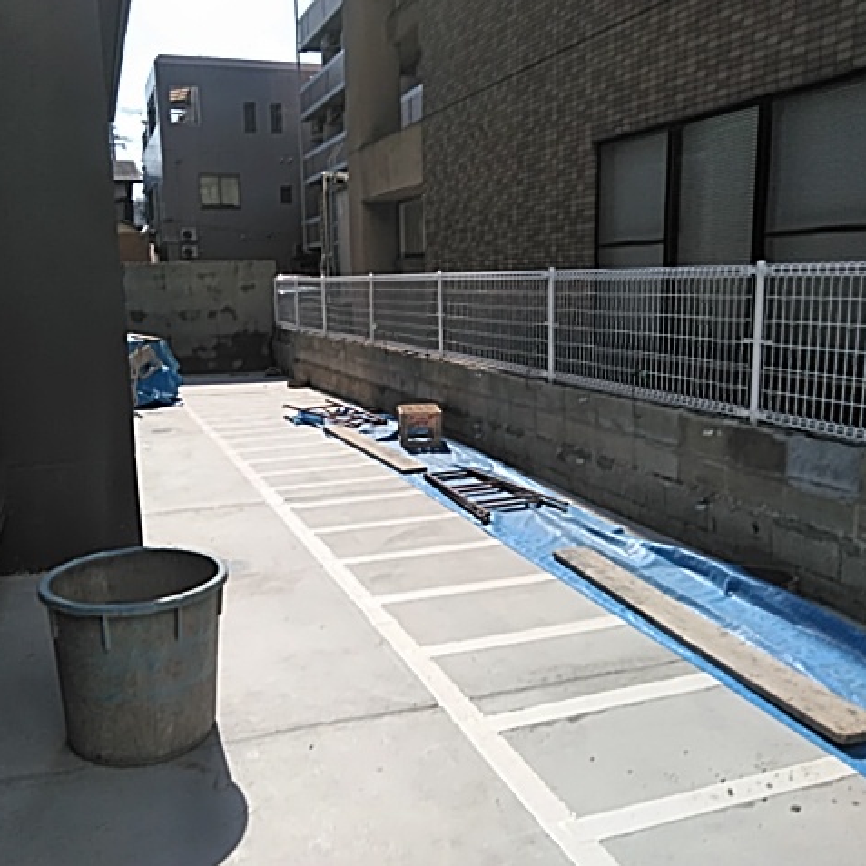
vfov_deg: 51.1
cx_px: 381
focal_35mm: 32
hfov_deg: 51.0
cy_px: 434
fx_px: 906
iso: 60
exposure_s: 1/1471
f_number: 2.2
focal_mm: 3.46
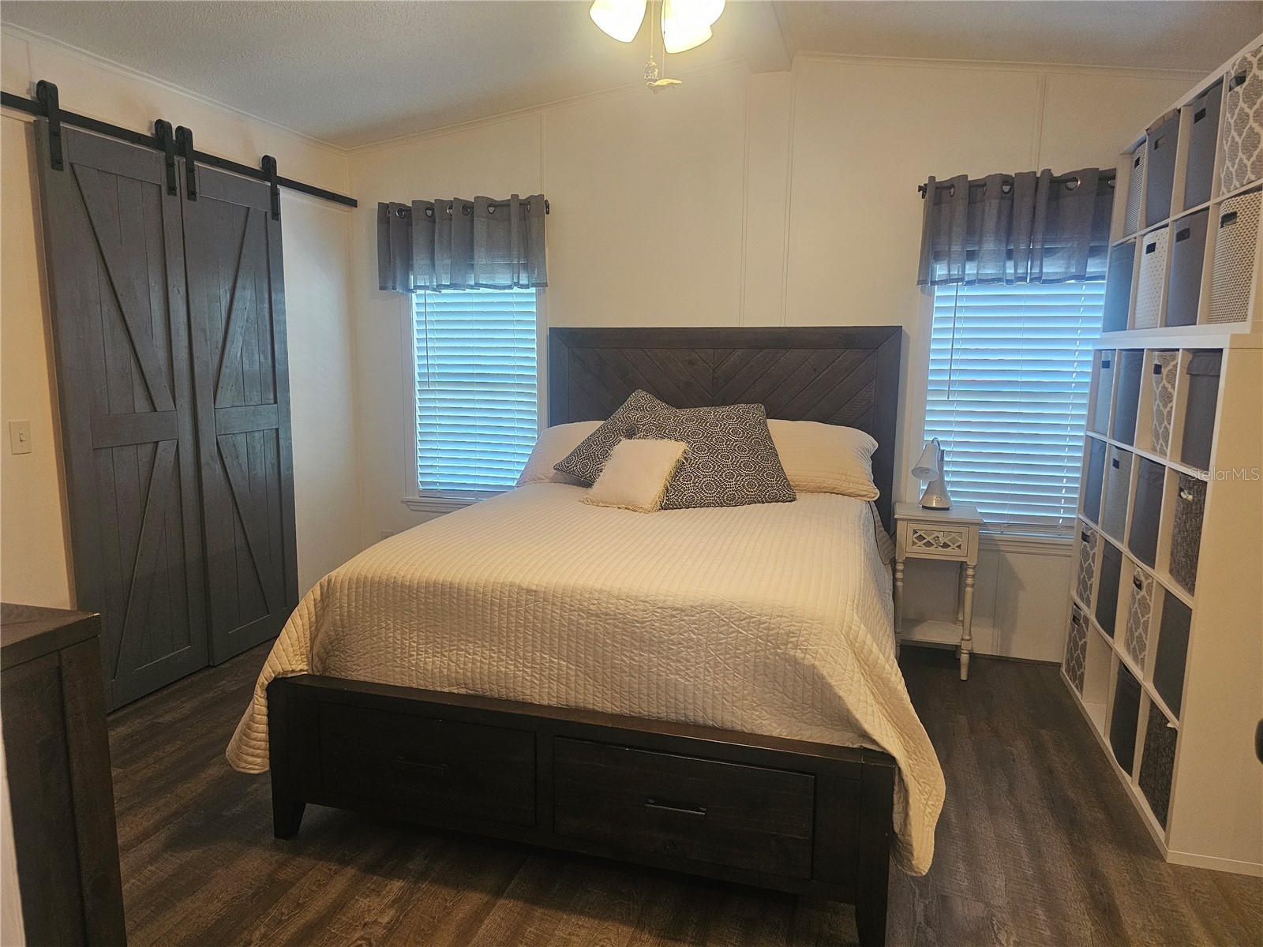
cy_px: 474
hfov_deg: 73.9
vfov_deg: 58.9
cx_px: 632
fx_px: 839
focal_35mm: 23
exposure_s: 1/120
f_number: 1.7
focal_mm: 6.3
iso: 320
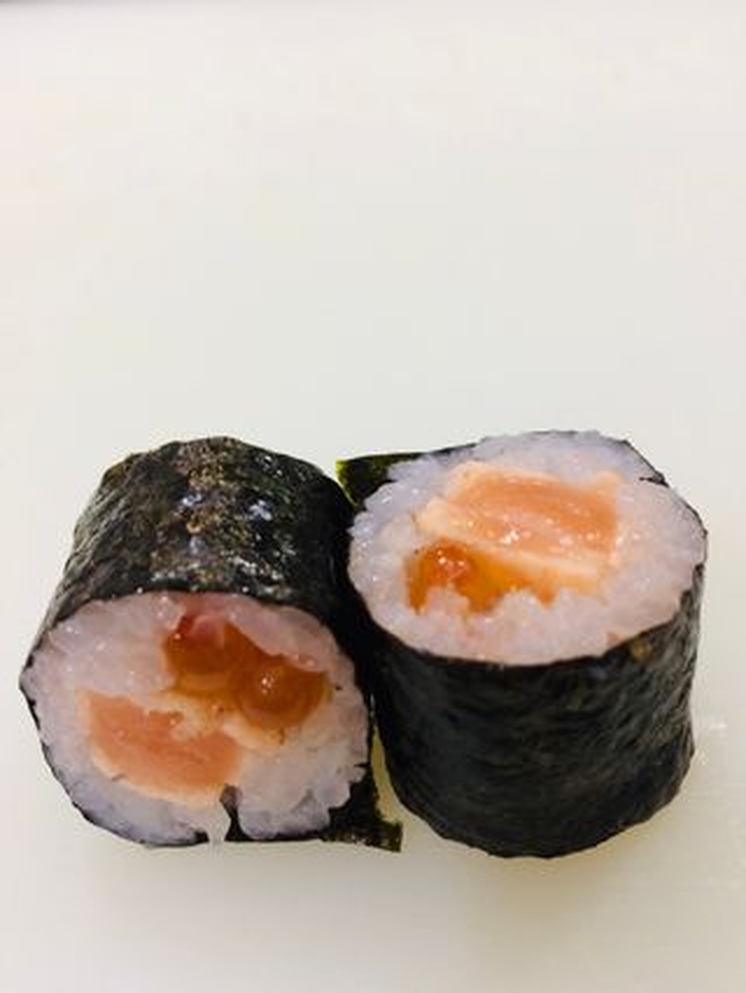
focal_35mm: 29
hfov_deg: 48.3
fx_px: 832
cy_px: 496
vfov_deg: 61.6
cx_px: 373
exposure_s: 1/33
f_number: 2.2
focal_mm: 4.15
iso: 100
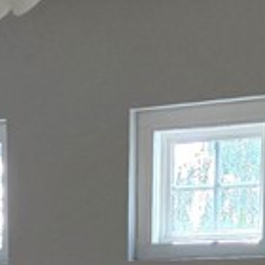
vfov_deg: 10.7
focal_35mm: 149
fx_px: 1291
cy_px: 526
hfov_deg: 11.6
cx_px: 4
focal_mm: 5.4
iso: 64
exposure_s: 1/180
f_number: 1.8
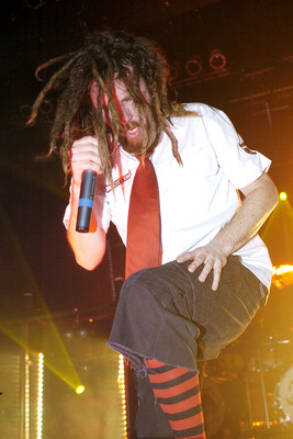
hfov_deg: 31.9
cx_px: 146
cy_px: 220
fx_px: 512
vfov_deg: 46.4
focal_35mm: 42
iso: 800
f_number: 2.8
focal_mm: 28
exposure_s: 1/125
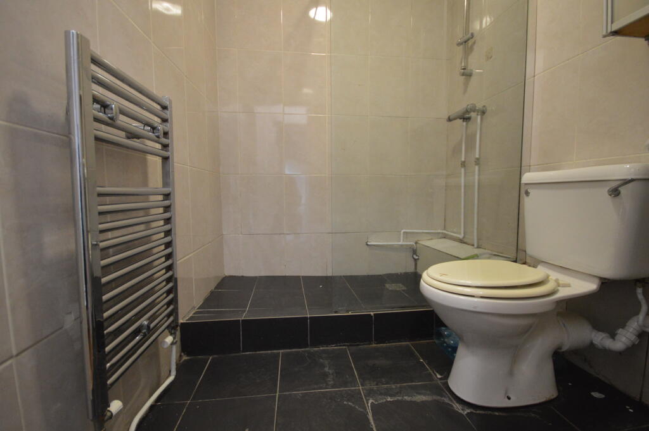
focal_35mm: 15
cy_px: 216
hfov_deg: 100.4
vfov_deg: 77.2
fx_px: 270
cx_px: 324
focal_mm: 10
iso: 2200
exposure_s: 1/60
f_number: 4
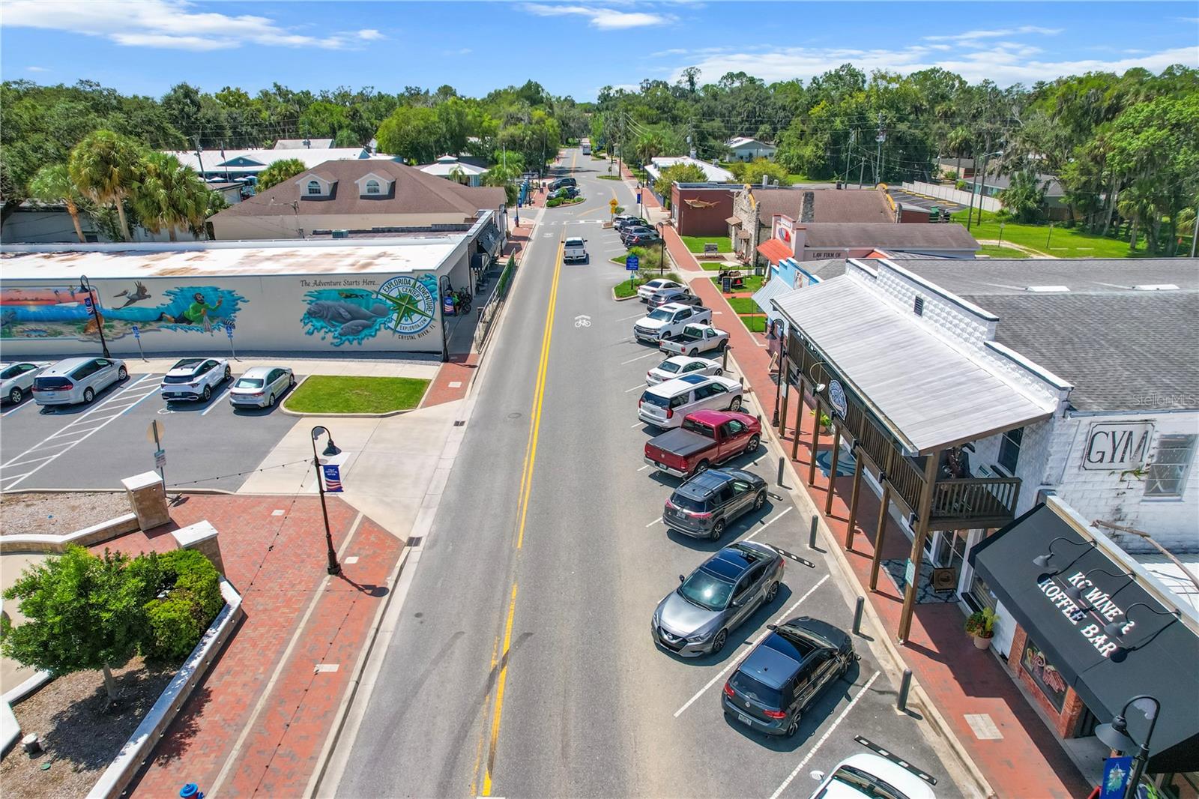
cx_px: 600
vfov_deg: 57.2
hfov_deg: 78.6
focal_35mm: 22
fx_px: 733
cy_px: 400
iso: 100
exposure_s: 1/2500
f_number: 2.8
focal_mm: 8.38
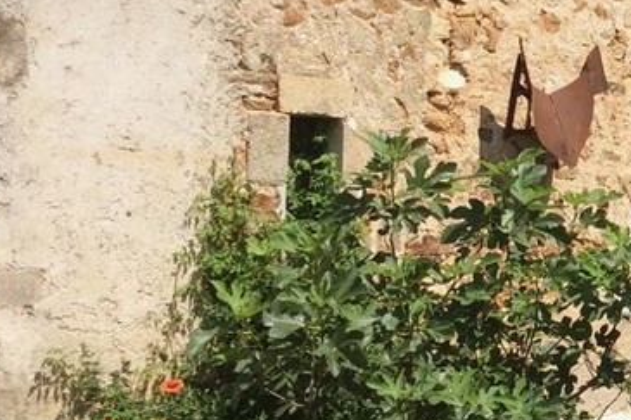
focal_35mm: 91
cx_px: 761
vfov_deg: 15.0
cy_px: 189
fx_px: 1594
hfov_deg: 20.9
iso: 32
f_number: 2.4
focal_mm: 3.3
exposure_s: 1/1330
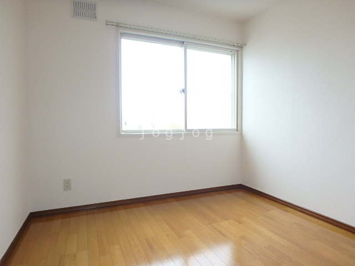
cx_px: 178
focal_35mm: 21
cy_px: 133
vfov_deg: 63.4
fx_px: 215
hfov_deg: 79.0
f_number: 3.5
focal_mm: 3.7
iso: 200
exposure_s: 1/40
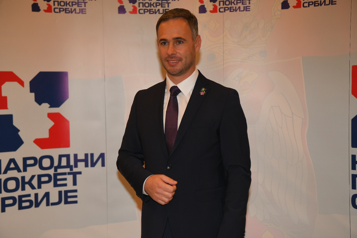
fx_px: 575
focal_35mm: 58
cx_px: 178
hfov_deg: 34.5
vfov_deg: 23.4
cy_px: 119
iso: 1250
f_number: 4
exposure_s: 1/200
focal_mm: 58
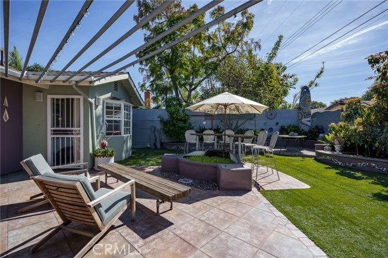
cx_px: 194
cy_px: 129
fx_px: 172
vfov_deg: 73.7
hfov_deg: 96.8
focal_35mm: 16
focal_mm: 16
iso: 400
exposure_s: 1/4000
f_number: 16
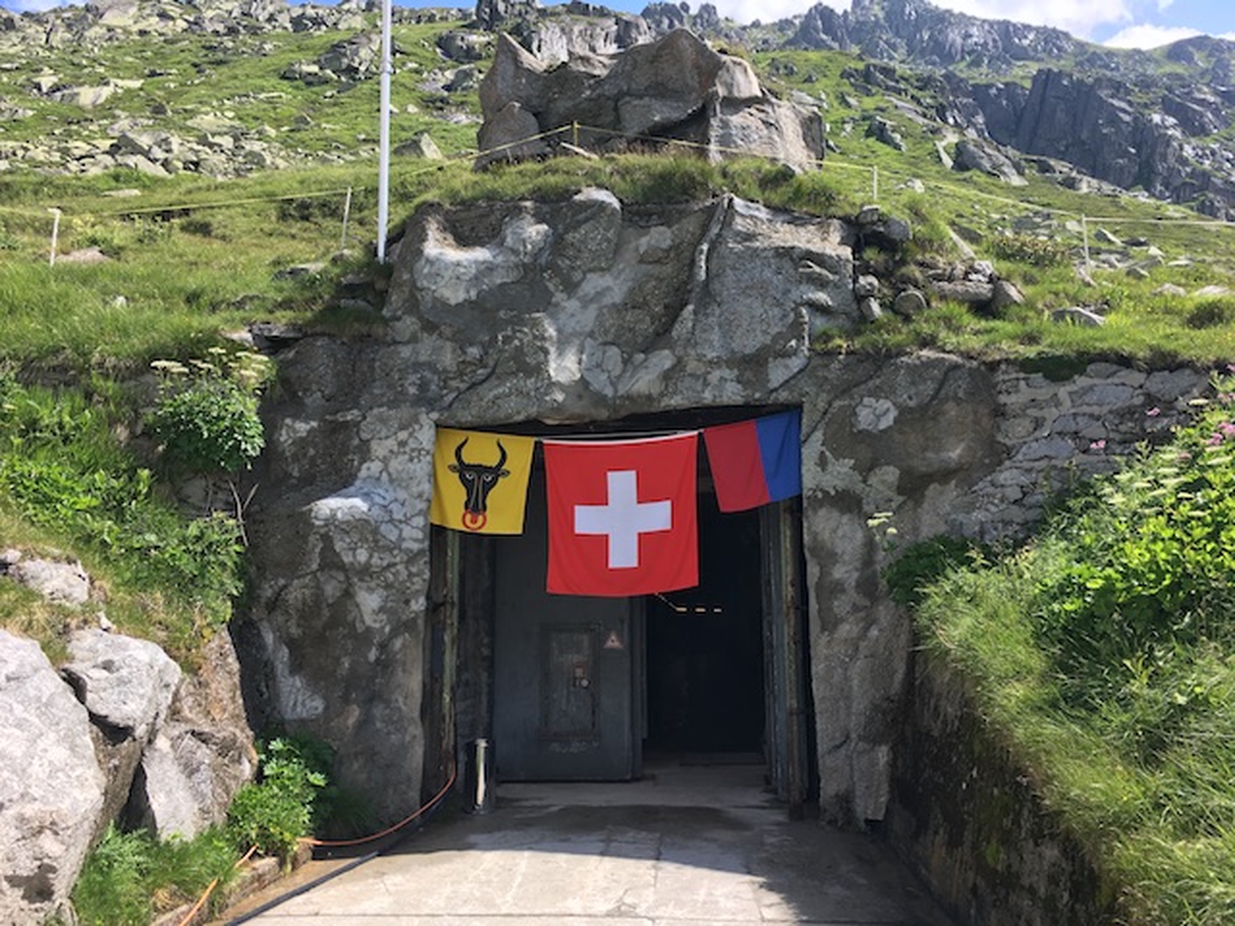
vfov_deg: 48.2
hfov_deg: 61.7
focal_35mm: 29
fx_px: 1035
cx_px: 618
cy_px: 463
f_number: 2.2
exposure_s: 1/610
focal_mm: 4.15
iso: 25
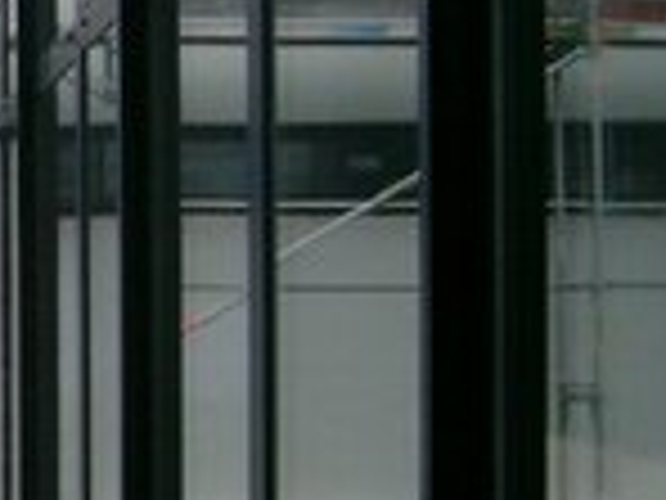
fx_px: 2886
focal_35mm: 150
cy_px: 459
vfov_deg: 9.8
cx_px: -306
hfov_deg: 12.6
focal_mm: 7.6
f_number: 2.6
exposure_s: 1/500
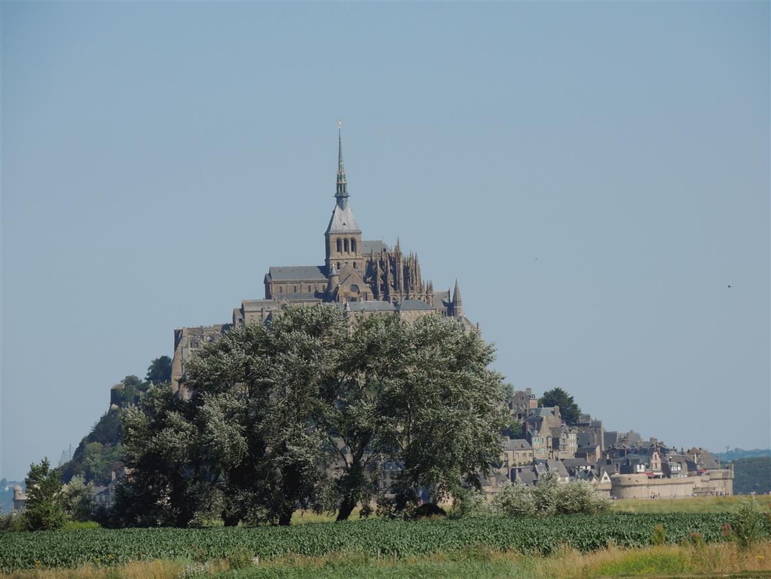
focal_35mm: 325
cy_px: 290
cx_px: 386
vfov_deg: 4.6
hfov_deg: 6.1
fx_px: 7239
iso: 100
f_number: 4.8
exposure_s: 1/800
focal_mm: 57.9
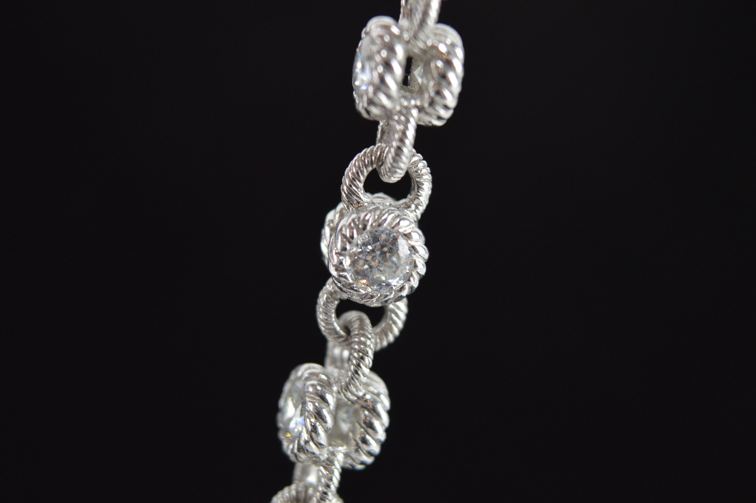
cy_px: 252
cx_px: 378
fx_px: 1731
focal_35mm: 82
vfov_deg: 16.5
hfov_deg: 24.6
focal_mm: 55
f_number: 6.3
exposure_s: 1/60
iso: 800
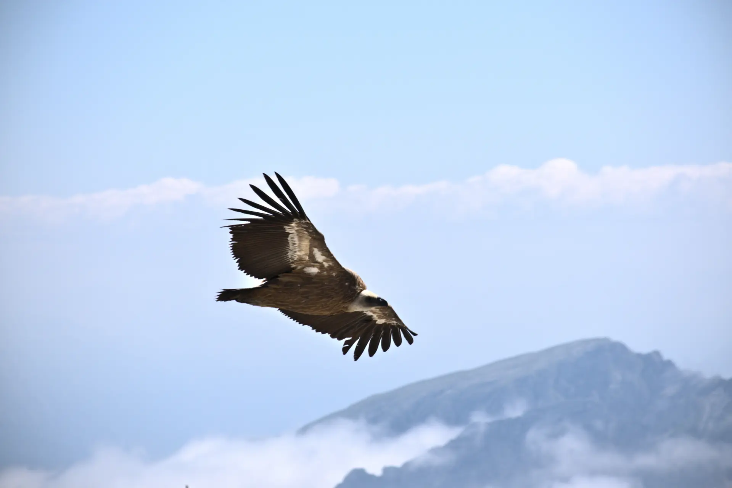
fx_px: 7016
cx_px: 366
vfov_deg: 4.0
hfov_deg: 6.0
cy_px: 244
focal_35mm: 345
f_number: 9
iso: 250
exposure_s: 1/1000
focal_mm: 230
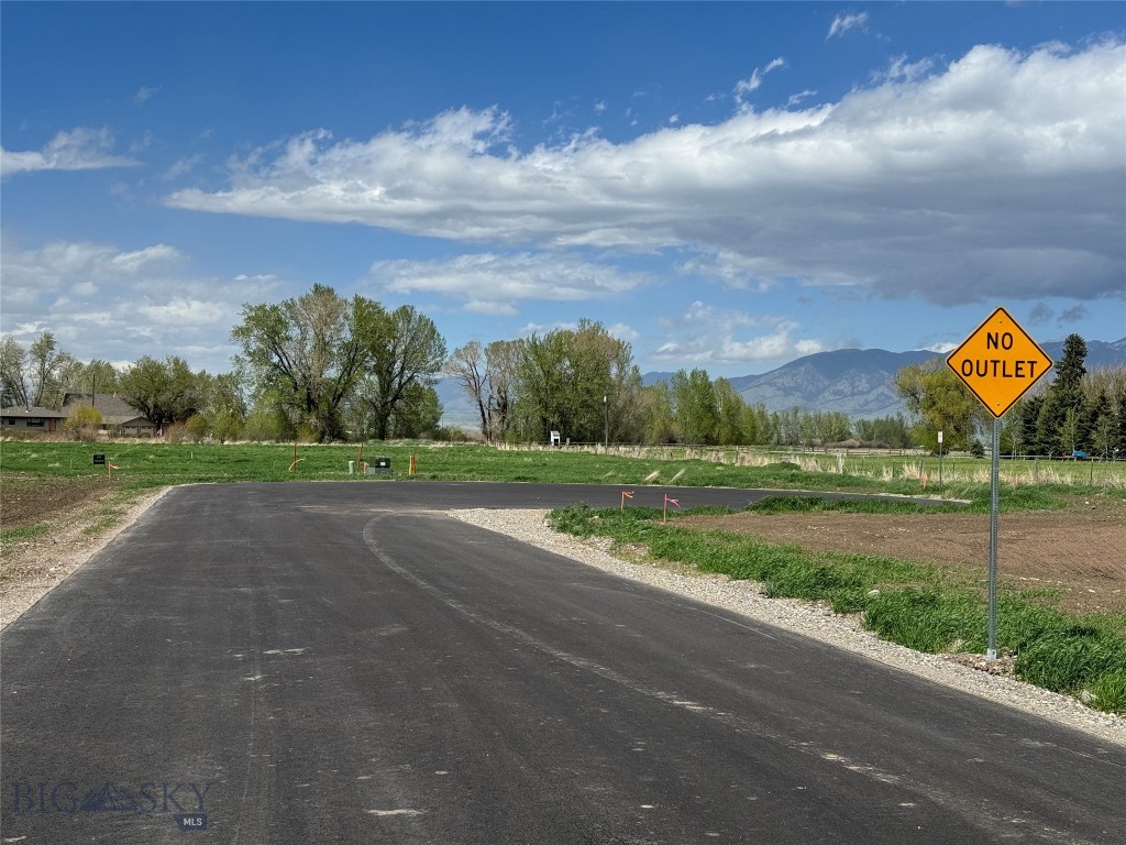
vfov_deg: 30.3
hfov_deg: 39.7
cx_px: 563
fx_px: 1561
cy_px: 422
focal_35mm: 48
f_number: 1.78
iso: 64
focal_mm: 6.76
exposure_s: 1/7092
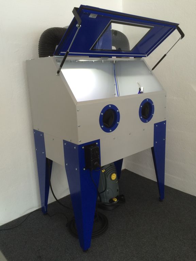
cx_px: 98
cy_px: 130
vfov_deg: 61.7
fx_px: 219
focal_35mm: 29
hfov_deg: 48.2
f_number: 2.2
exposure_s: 1/33
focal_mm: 4.15
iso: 100
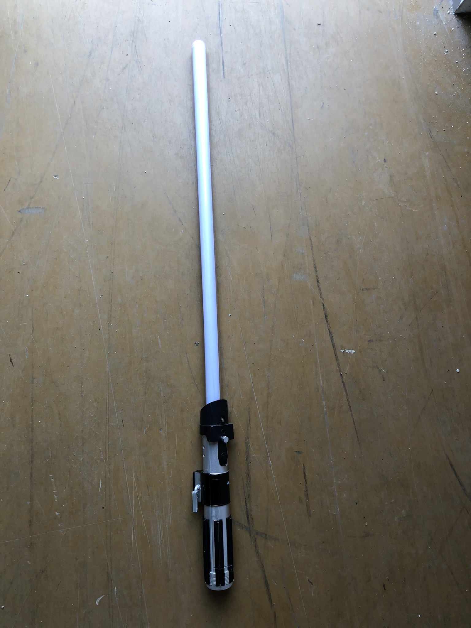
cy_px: 314
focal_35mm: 28
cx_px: 236
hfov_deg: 49.7
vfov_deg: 63.4
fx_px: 508
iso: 40
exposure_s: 1/120
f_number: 1.8
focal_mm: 4
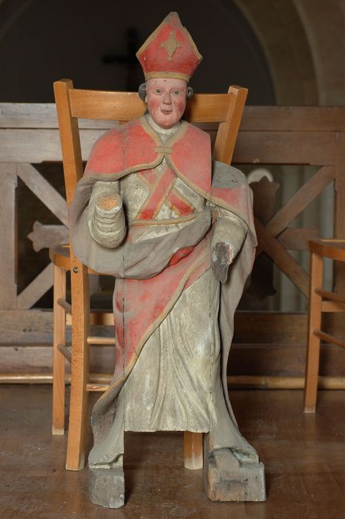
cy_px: 260
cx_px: 172
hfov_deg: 15.2
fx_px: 1297
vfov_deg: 22.6
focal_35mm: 90
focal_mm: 60
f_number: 5.6
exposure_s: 1/10
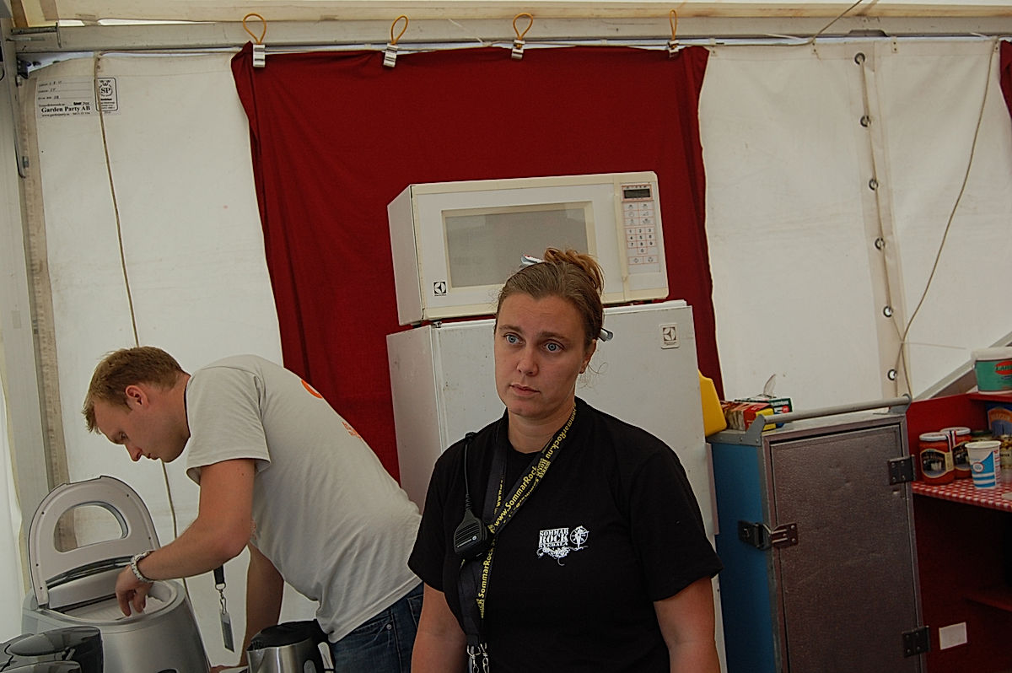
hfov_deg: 49.6
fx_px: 1095
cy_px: 336
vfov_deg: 34.2
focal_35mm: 39
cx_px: 506
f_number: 5.6
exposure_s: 1/125
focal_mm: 26
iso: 280
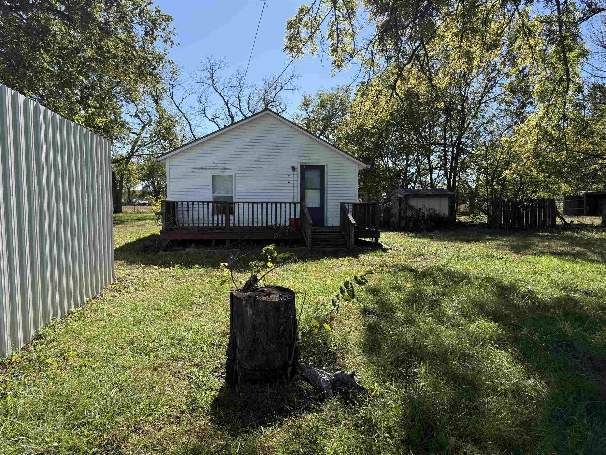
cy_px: 228
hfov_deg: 71.6
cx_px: 303
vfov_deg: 56.8
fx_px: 420
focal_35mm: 24
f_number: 1.78
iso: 80
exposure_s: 1/2907
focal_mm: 6.76
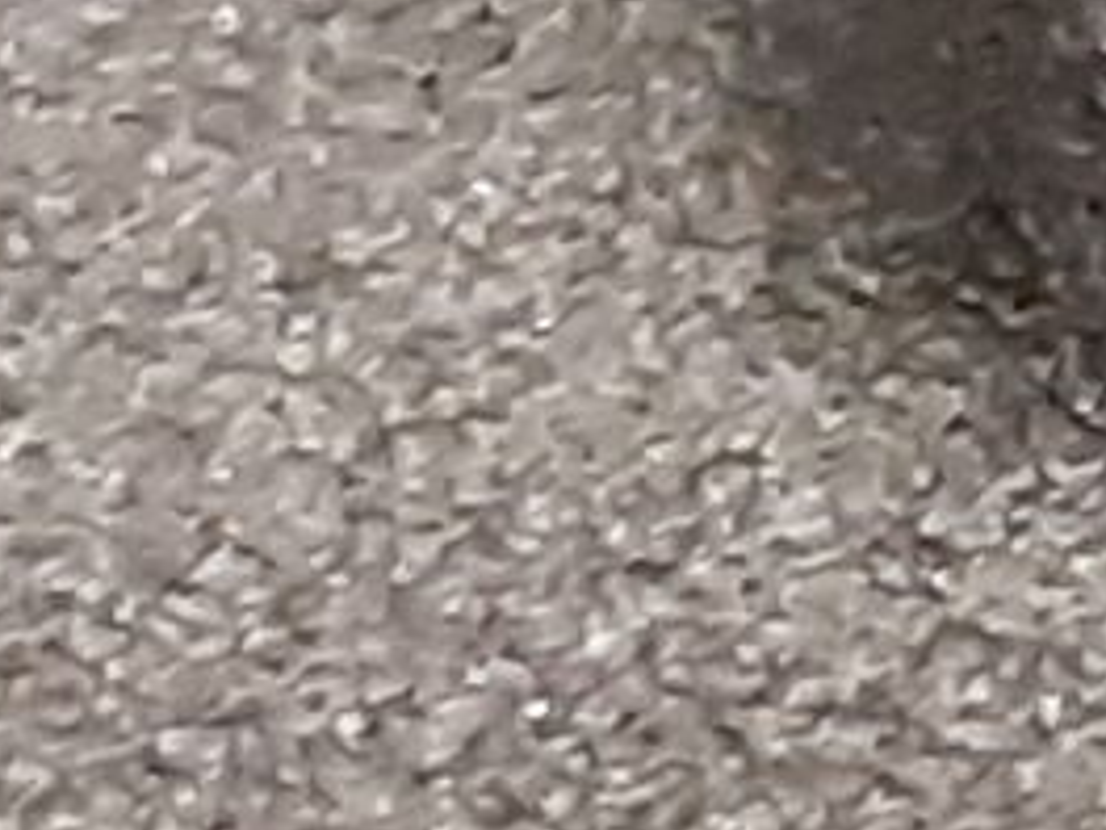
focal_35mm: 202
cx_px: 2824
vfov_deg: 7.2
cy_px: 1249
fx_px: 6454
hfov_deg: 8.7
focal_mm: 3.93
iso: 250
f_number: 1.7
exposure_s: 1/50
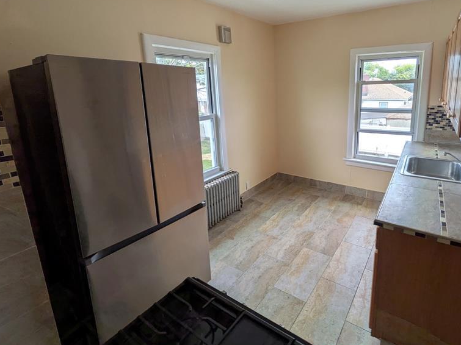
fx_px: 253
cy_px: 138
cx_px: 274
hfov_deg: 83.7
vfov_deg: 68.0
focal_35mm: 19
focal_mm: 1.83
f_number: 2.2
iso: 61
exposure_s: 1/154
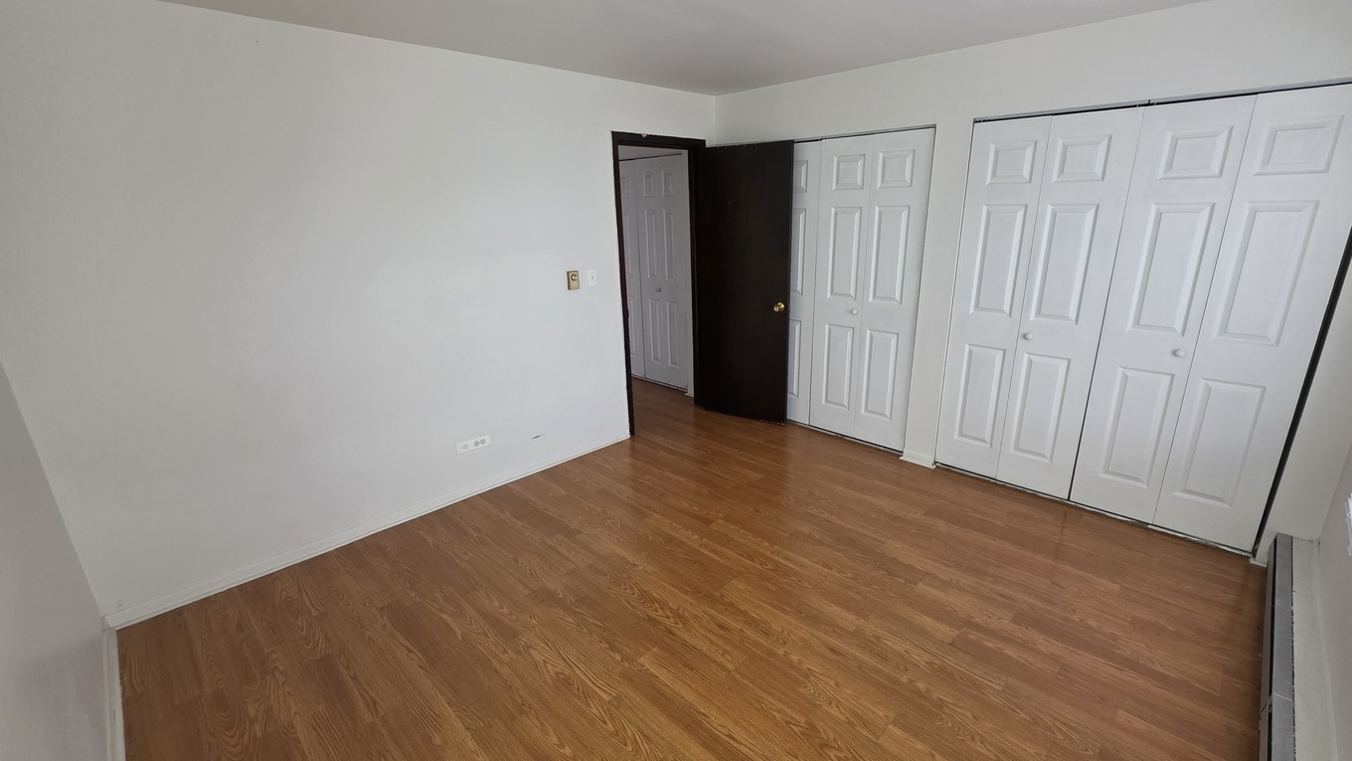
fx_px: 538
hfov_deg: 102.9
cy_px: 392
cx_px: 705
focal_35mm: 15
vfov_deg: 70.5
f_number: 1.9
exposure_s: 1/60
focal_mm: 2.2
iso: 200
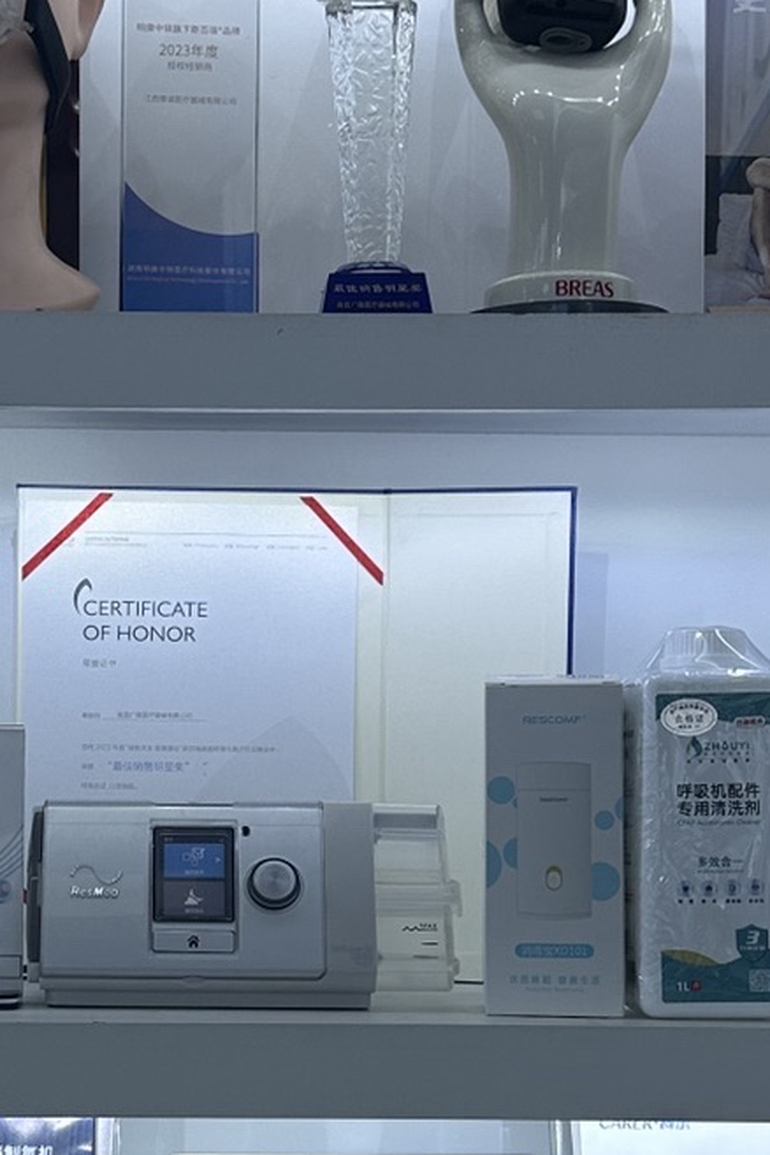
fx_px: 2438
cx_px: 109
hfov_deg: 17.7
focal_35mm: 76
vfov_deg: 26.4
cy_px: 809
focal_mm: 6.86
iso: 80
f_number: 1.78
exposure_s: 1/414
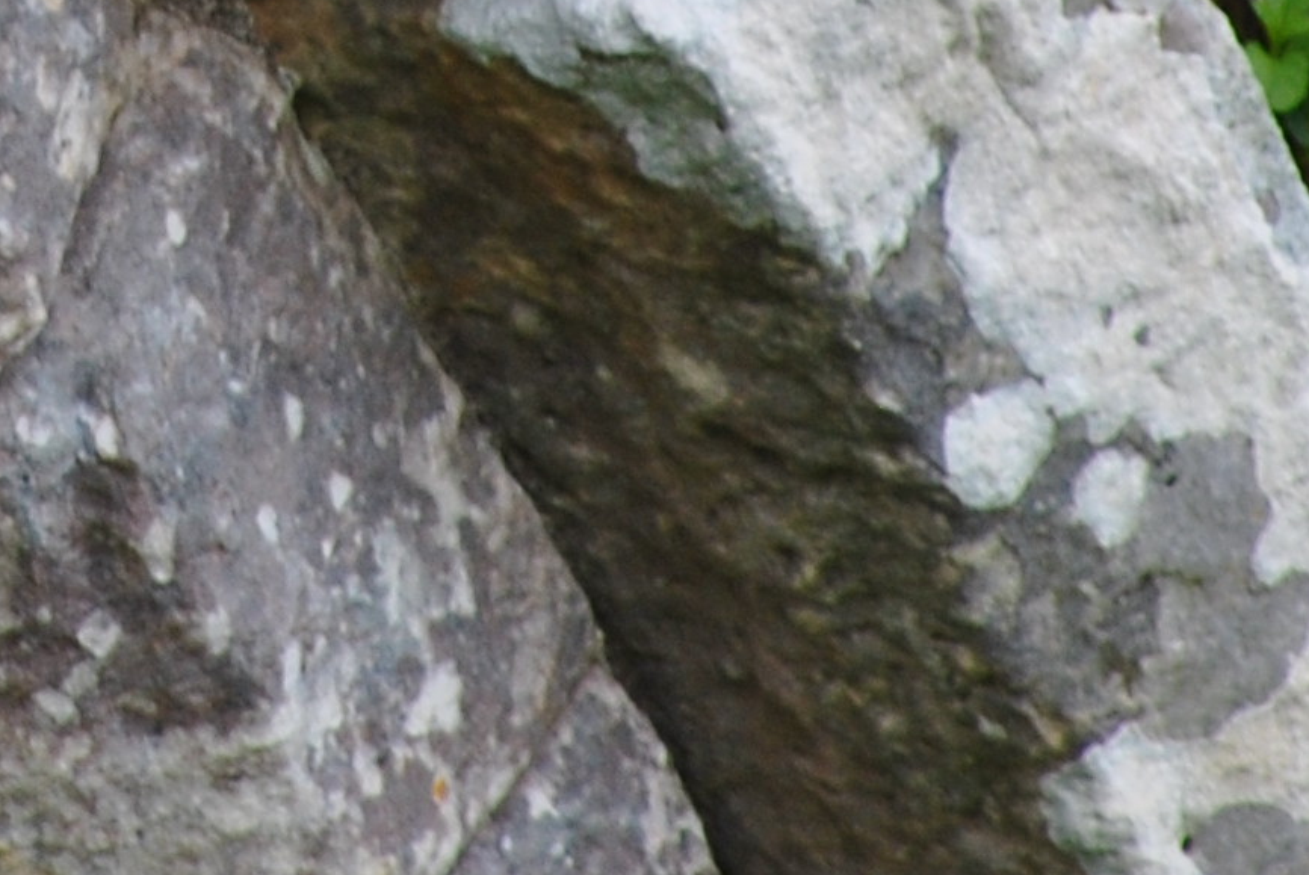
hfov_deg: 1.0
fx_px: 73254
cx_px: -523
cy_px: -889
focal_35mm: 2013
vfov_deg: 0.7
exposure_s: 1/125
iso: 200
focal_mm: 300
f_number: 8
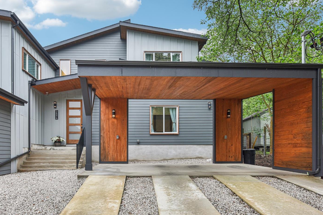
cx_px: 136
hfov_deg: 65.1
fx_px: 251
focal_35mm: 28
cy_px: 144
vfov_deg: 45.6
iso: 100
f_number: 8
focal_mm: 19
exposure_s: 1/50
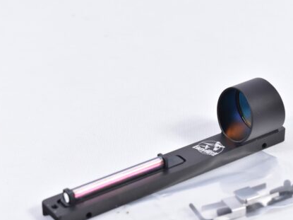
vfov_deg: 12.9
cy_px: 139
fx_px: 971
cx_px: 169
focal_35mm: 115
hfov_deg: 17.2
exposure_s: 1/50
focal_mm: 55
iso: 640
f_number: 5.6
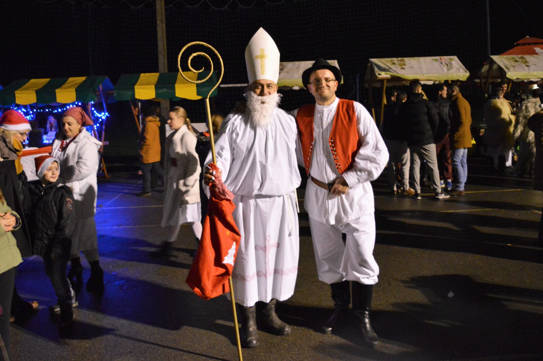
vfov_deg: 39.9
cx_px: 272
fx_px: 497
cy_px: 180
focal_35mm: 33
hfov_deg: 57.3
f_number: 3.8
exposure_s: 1/20
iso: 3200
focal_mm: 22
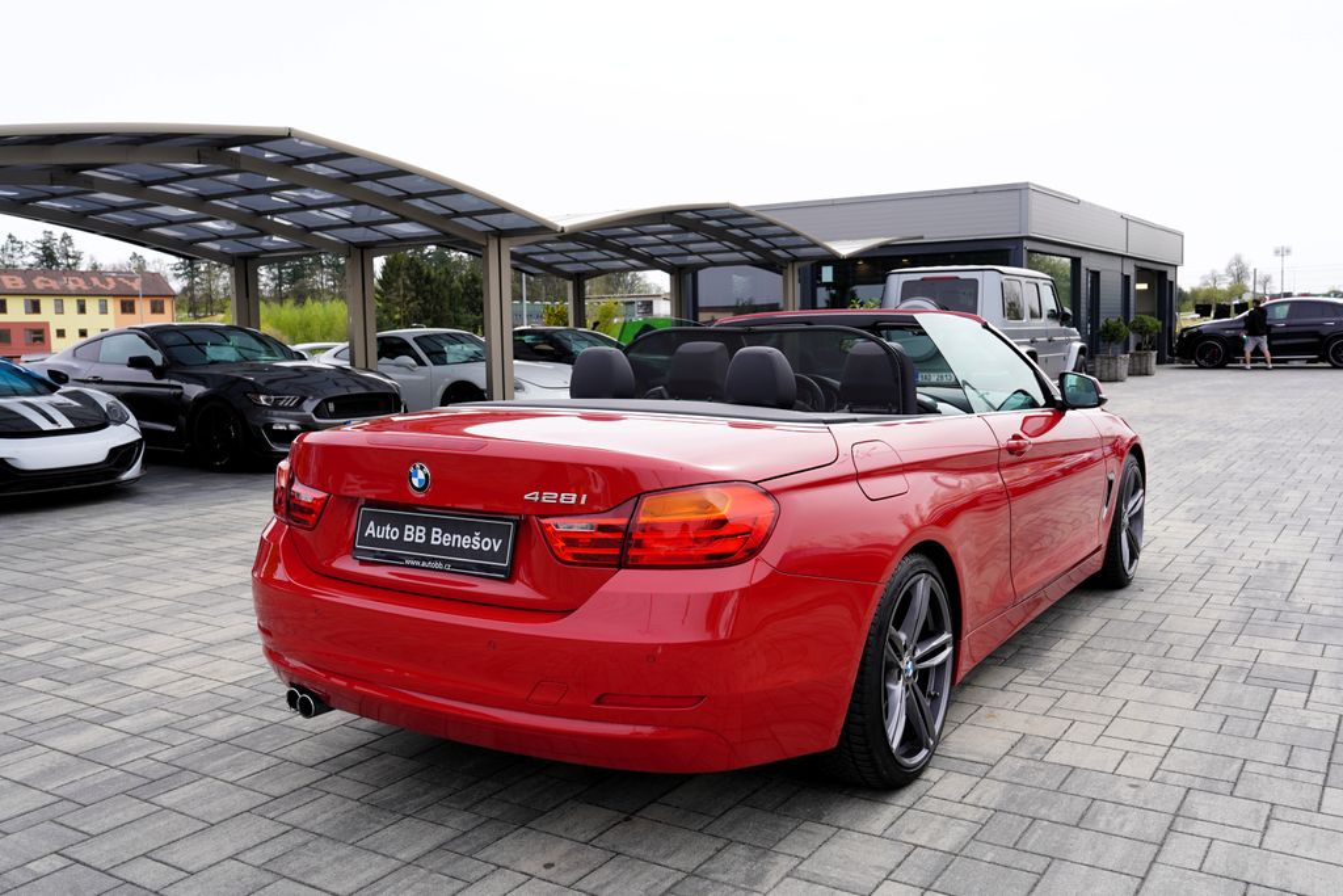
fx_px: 1157
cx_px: 672
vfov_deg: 42.3
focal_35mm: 31
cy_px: 448
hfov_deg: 60.3
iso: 100
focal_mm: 31
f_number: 8
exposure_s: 1/125
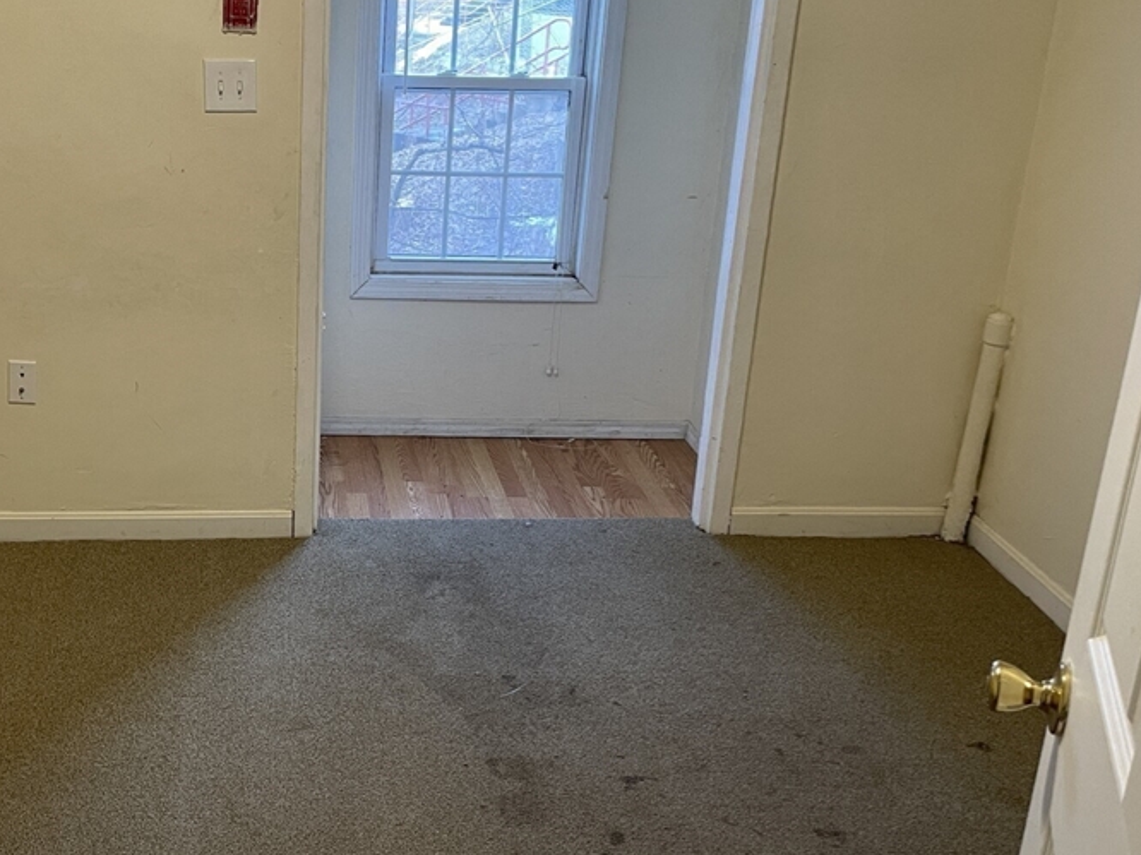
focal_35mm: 40
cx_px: 308
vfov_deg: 35.8
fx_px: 1318
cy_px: 351
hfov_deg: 45.5
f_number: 1.6
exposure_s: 1/60
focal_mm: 4.2
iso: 125
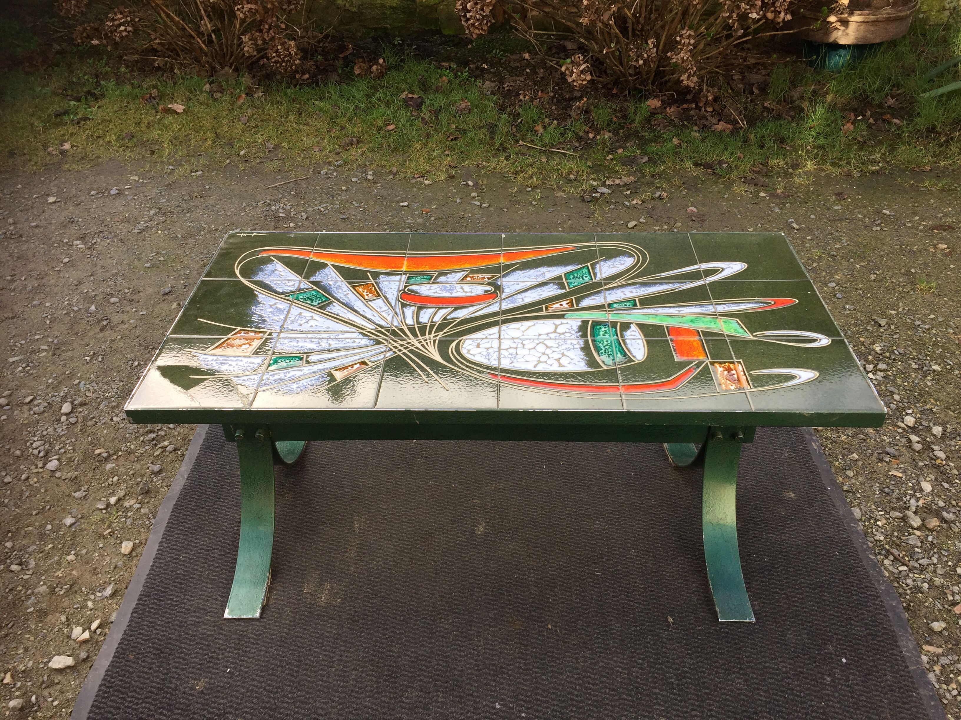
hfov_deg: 61.7
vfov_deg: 48.2
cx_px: 480
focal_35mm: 29
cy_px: 360
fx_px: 805
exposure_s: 1/439
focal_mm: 4.15
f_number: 2.2
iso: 32
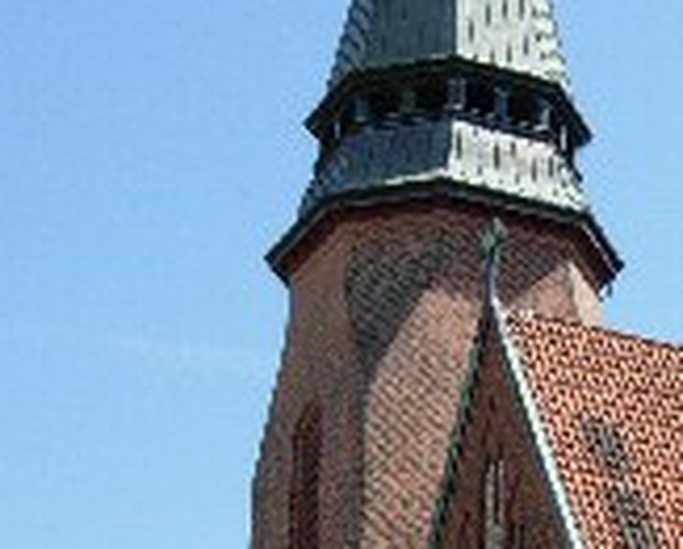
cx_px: 582
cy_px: 641
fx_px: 2612
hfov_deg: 14.8
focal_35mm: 129
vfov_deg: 11.8
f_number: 5.4
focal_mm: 7.5
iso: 50
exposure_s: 1/264
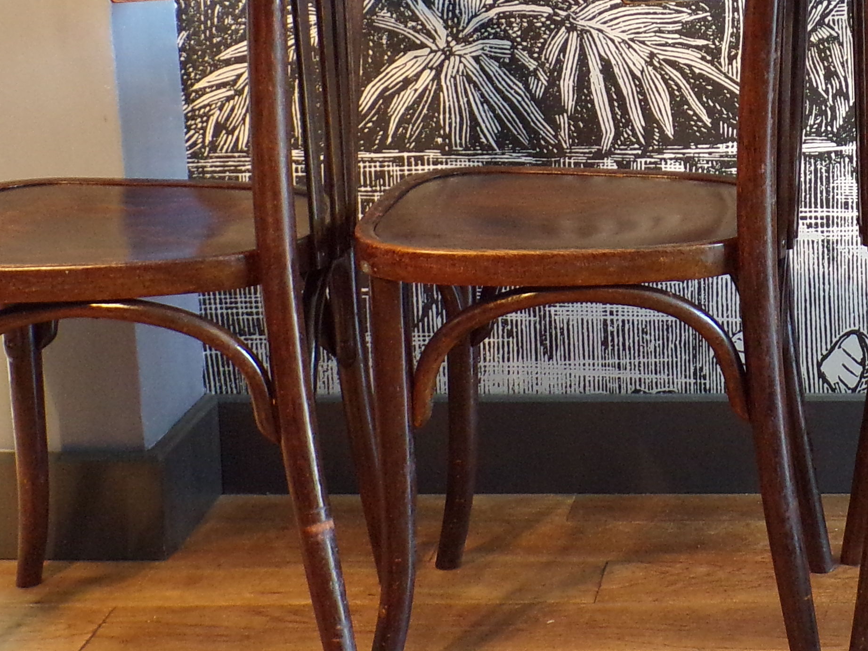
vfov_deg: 18.3
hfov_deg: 23.6
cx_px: 818
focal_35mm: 80
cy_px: 182
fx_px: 2006
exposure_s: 1/17
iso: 263
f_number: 3.2
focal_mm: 5.8
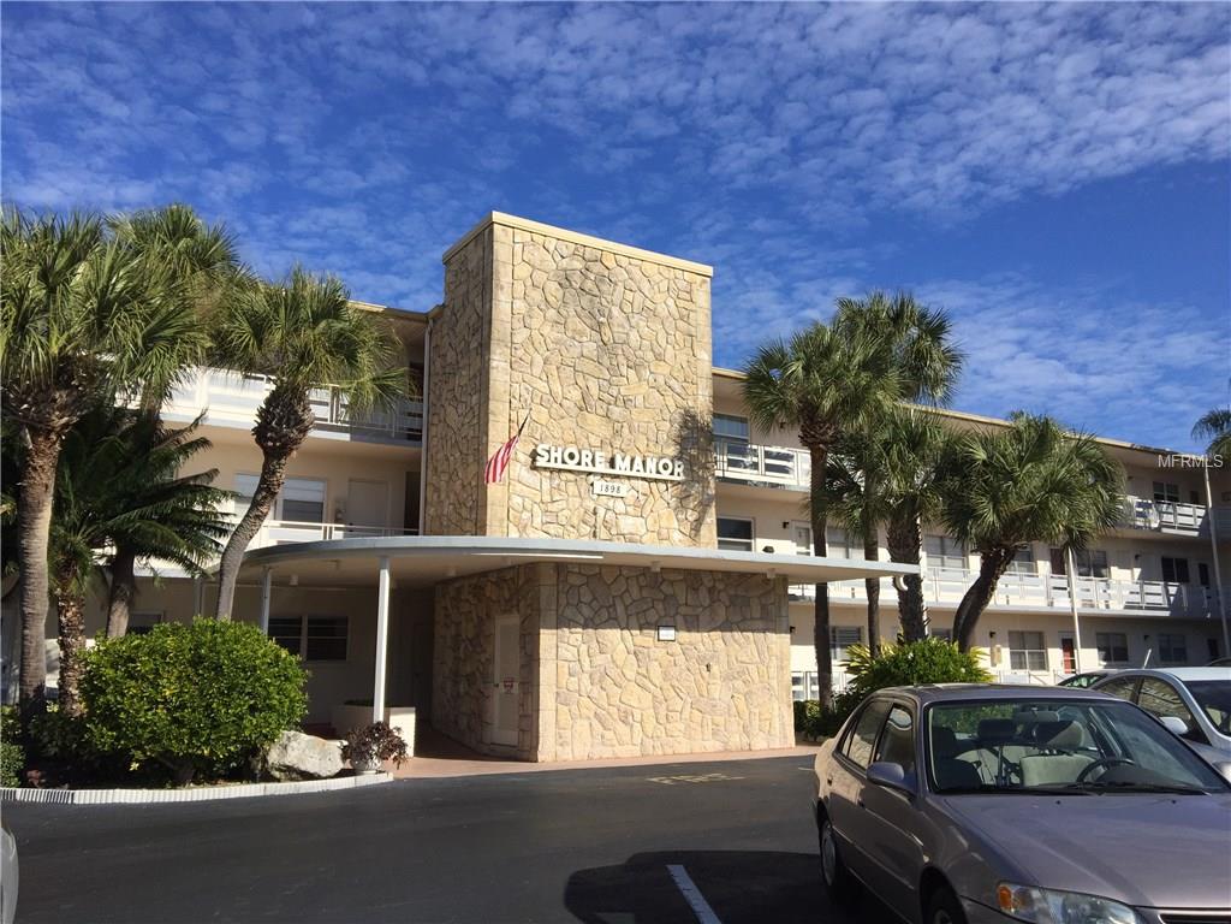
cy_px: 462
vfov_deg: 48.2
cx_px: 616
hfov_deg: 61.7
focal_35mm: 29
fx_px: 1031
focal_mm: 4.15
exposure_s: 1/3049
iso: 32
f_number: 2.2
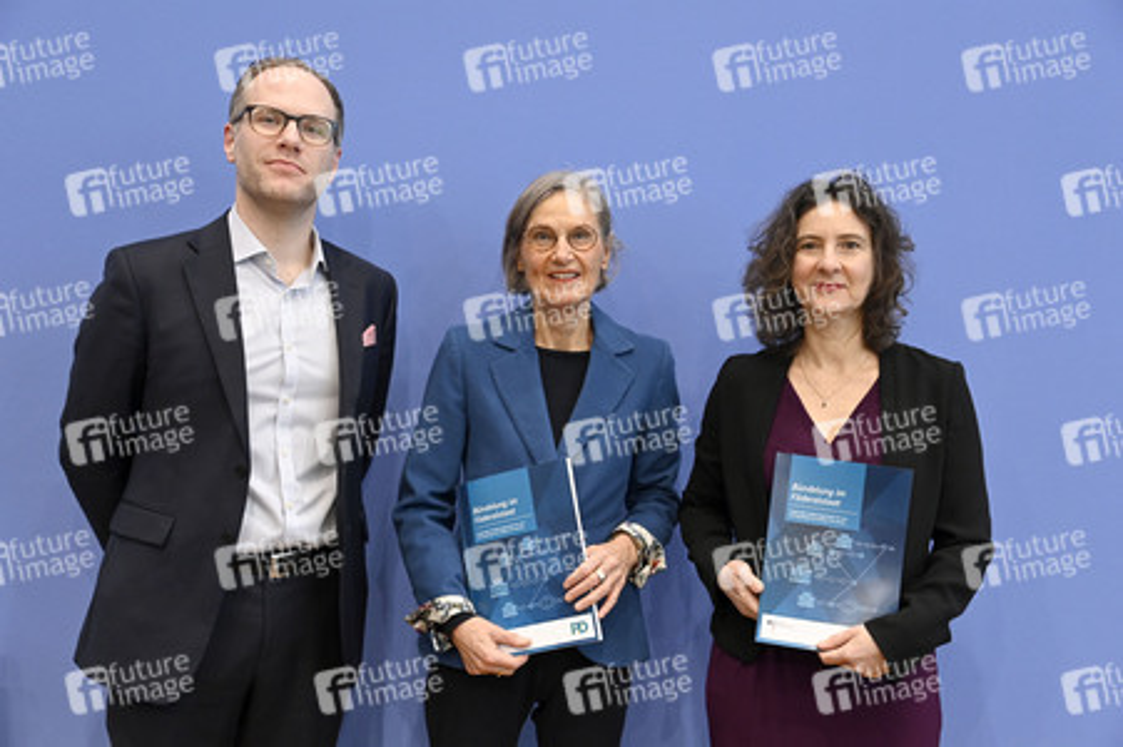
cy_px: 374
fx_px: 1434
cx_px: 562
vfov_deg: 29.2
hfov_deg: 42.8
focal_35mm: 46
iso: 5000
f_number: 5
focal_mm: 46
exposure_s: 1/400
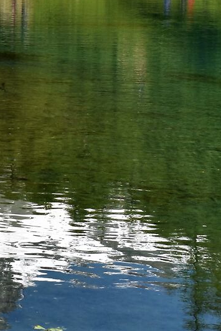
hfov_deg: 7.5
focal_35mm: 176
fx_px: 1619
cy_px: -116
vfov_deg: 11.3
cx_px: -232
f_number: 11
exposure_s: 1/200
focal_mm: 26
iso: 100
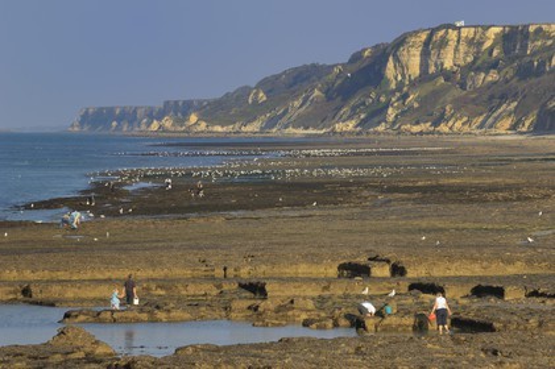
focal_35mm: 262
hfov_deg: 7.9
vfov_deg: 5.2
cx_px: 278
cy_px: 184
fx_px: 4044
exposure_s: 1/100
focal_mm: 175
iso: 100
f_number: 7.6
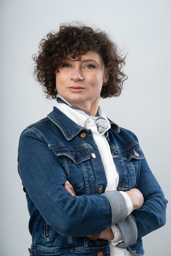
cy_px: 128
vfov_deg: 23.9
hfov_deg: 16.1
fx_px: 606
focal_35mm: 85
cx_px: 86
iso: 80
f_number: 8
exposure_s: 1/250
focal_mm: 85
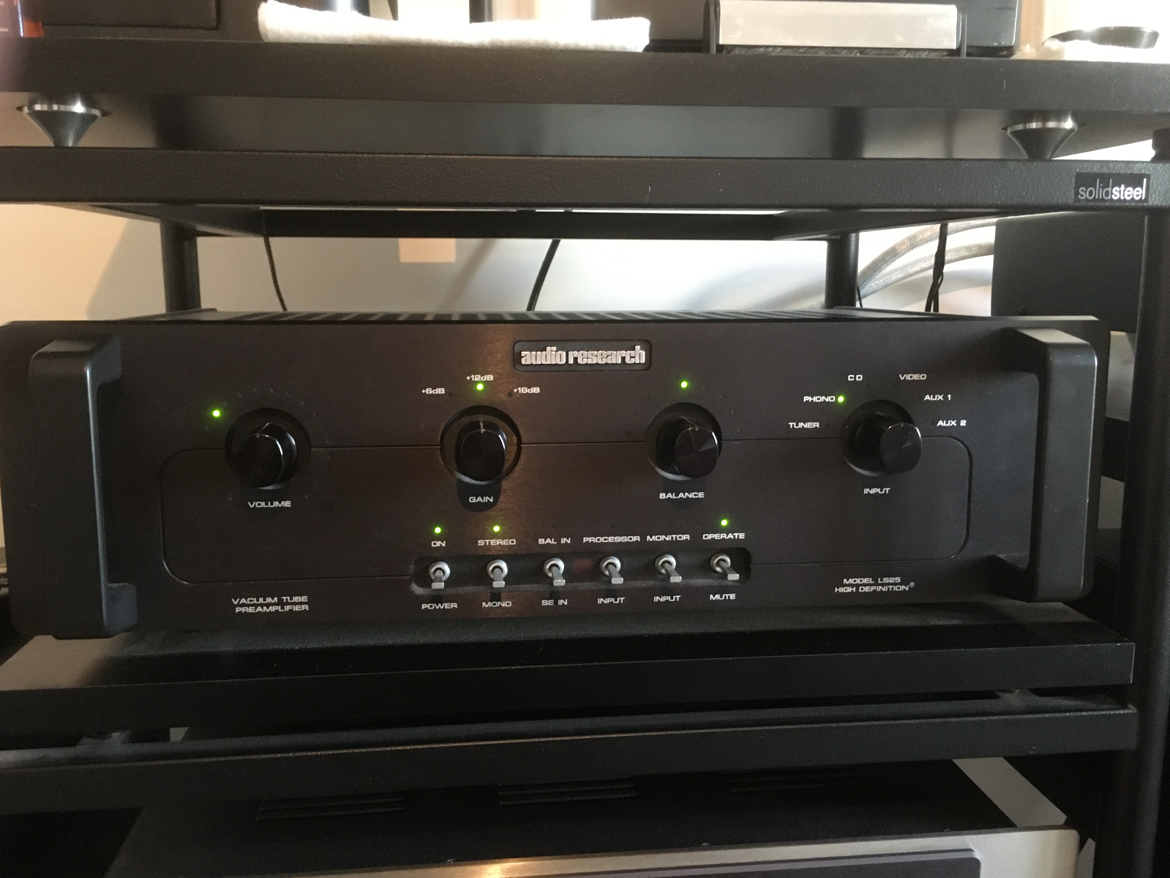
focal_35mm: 30
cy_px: 425
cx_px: 585
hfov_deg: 60.0
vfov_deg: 46.8
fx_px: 1014
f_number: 2.2
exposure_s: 1/17
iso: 320
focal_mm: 4.15
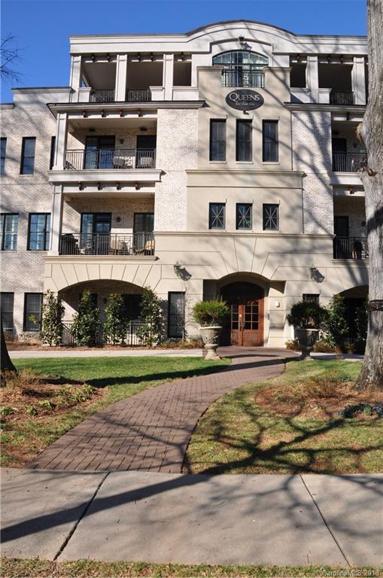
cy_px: 289
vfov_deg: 67.5
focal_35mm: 27
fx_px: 433
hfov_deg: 47.8
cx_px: 192
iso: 200
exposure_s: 1/320
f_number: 9
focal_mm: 18
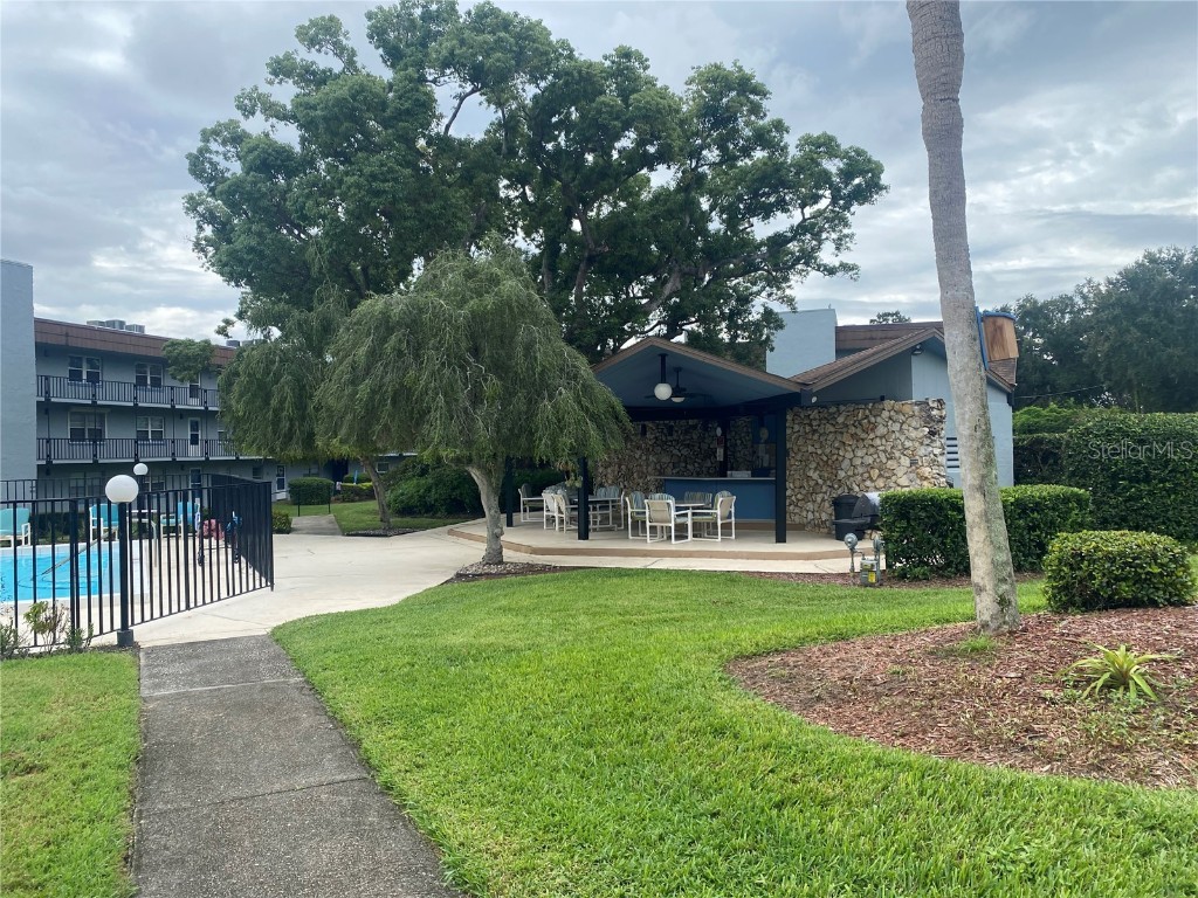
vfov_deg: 53.1
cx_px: 599
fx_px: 900
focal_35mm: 26
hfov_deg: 67.3
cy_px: 449
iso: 32
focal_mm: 4.25
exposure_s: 1/1232
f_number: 1.8
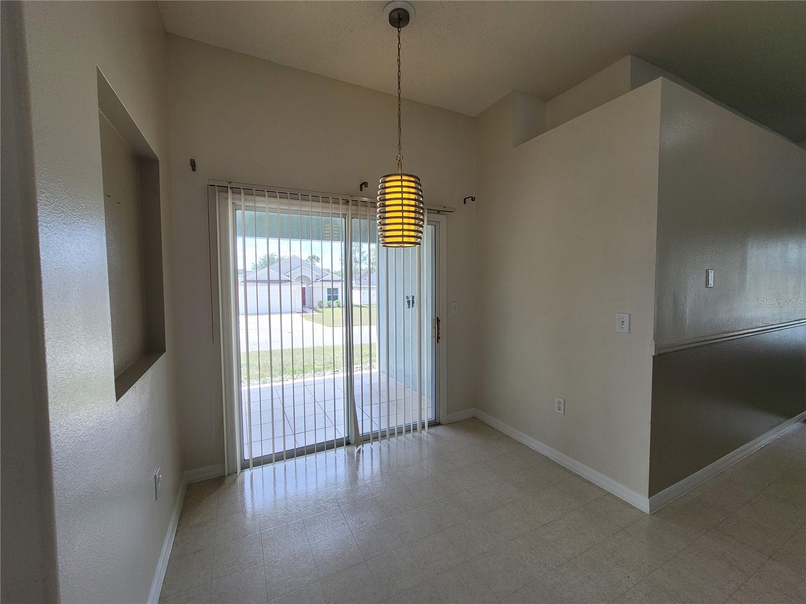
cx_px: 403
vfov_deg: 89.9
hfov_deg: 106.2
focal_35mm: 13
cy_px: 302
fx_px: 303
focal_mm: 2.2
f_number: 2.2
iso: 64
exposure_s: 1/174
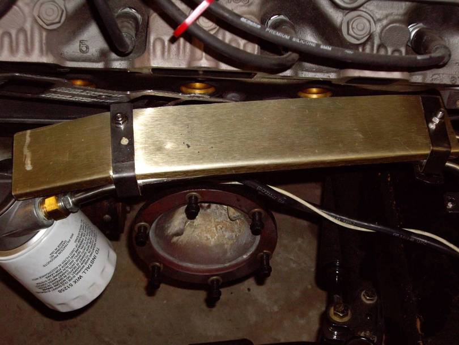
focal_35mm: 66
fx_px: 875
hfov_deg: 29.4
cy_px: 172
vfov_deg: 22.3
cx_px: 230
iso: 200
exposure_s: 1/80
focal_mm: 10.7
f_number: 3.6
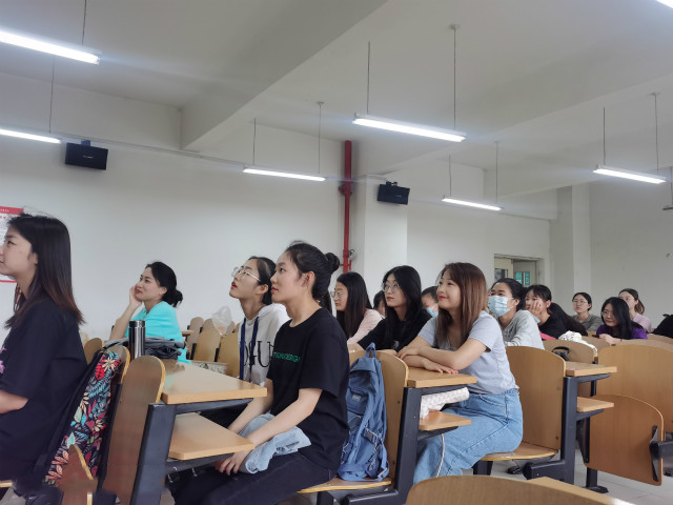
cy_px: 252
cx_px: 336
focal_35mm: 30
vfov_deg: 46.8
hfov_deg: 60.0
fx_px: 583
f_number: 1.8
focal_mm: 5.58
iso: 160
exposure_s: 1/100
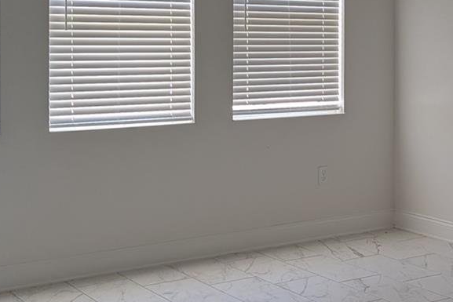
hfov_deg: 28.5
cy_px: 38
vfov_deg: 19.4
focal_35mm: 69
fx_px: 868
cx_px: 375
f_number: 1.68
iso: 165
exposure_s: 1/139
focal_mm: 6.9
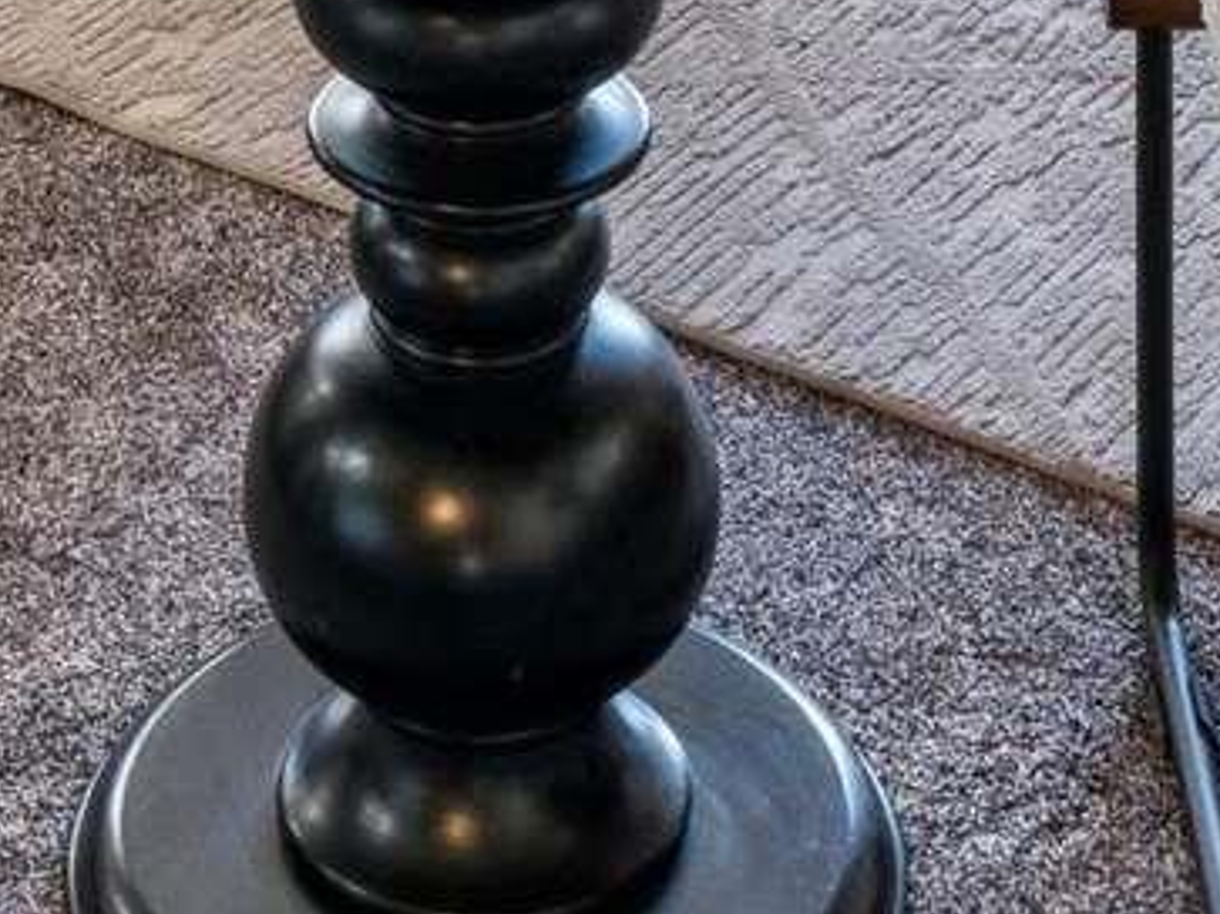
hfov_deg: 15.5
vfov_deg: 8.8
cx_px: 393
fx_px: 4470
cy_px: -2093
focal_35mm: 127
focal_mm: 15.6
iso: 400
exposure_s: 1/5
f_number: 13
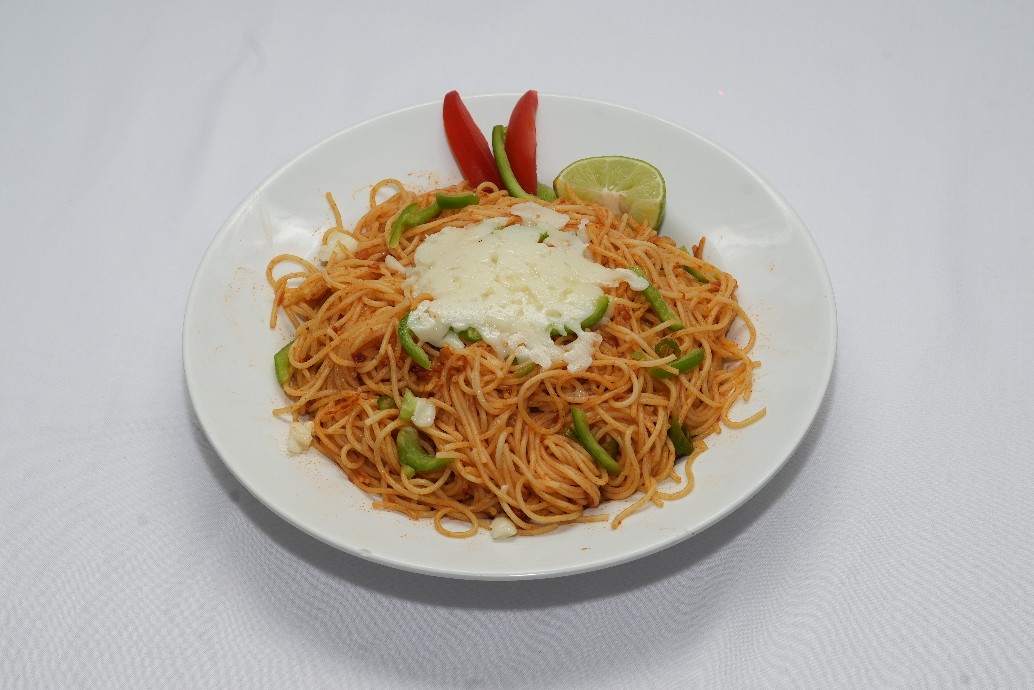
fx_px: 2154
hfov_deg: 27.0
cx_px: 517
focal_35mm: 75
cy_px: 345
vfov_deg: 18.2
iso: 320
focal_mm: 50
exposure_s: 1/100
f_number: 10
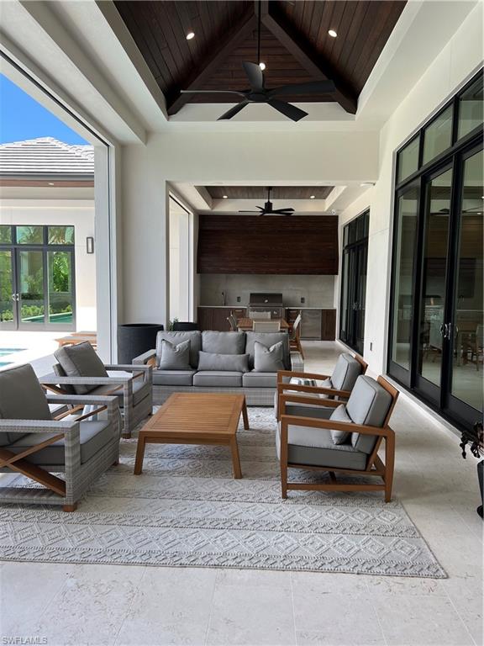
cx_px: 242
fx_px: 485
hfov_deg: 53.1
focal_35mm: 26
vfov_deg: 67.3
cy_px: 323
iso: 50
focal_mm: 5.7
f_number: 1.5
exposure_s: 1/658
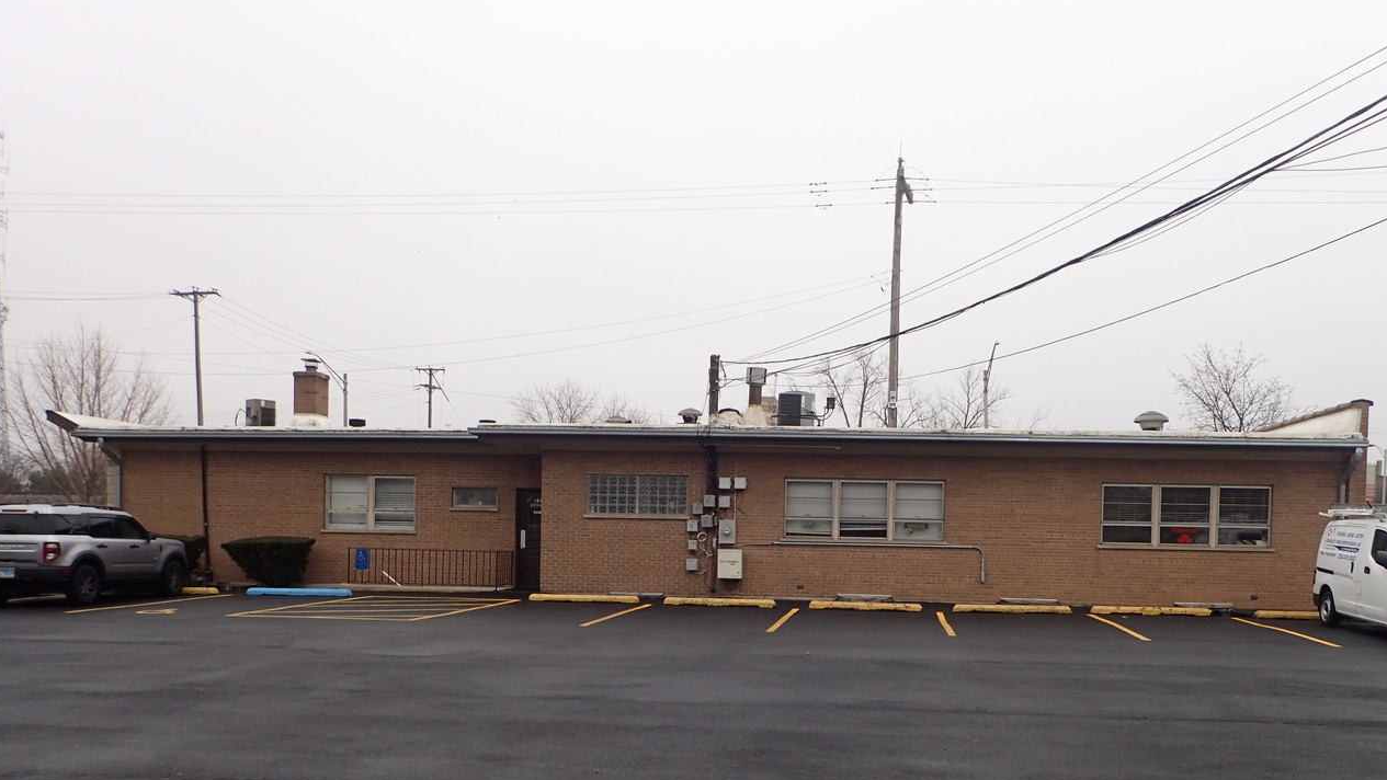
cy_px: 571
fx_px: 1140
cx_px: 730
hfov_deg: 62.6
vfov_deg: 37.0
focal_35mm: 31
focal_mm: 4.5
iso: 100
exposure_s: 1/400
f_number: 2.8
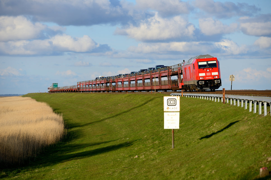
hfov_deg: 13.2
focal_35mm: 155
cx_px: 136
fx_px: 1167
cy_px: 90
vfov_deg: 8.9
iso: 250
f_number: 5.6
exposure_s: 1/1600
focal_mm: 155
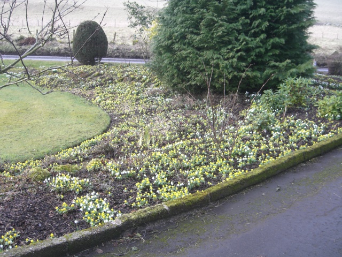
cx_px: 171
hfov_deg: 49.0
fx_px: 375
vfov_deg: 37.7
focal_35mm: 38
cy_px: 128
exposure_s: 1/80
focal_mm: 7.9
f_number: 2.8
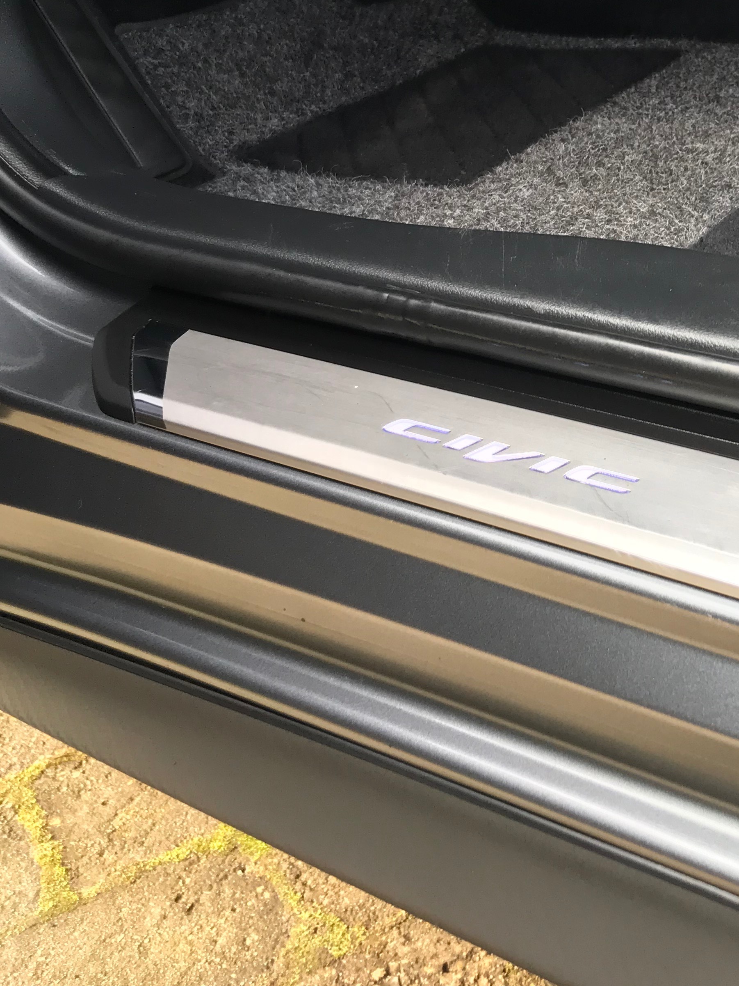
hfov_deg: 30.0
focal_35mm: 47
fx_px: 1338
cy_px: 307
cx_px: 607
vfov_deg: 39.8
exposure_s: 1/90
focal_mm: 3.99
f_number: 1.8
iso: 40
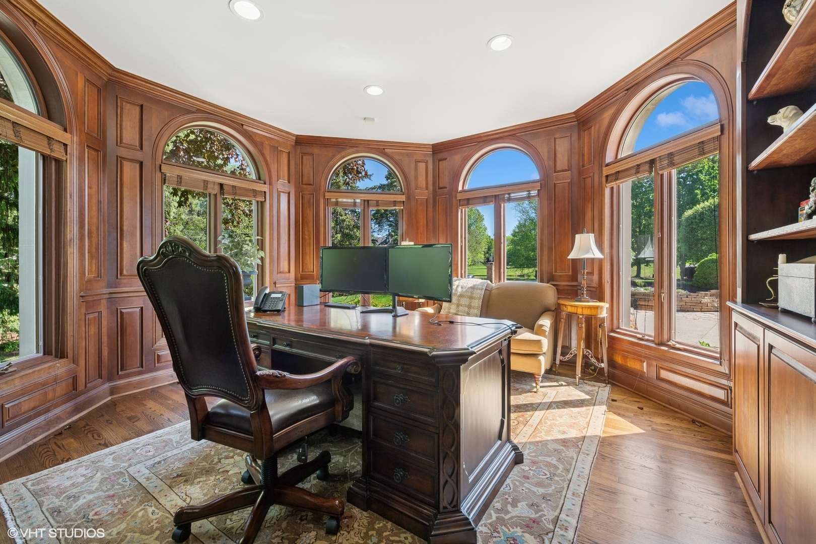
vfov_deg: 81.2
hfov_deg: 104.3
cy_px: 272
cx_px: 408
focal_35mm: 14
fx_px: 317
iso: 200
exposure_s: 1/30
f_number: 9.5
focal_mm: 14
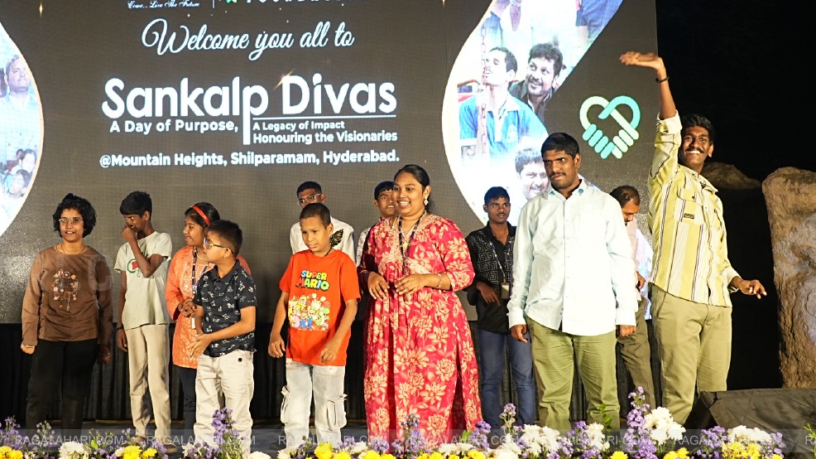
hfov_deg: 35.7
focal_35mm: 58
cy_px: 149
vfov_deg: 20.6
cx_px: 272
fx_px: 1255
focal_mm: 26
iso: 1000
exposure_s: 1/200
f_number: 4
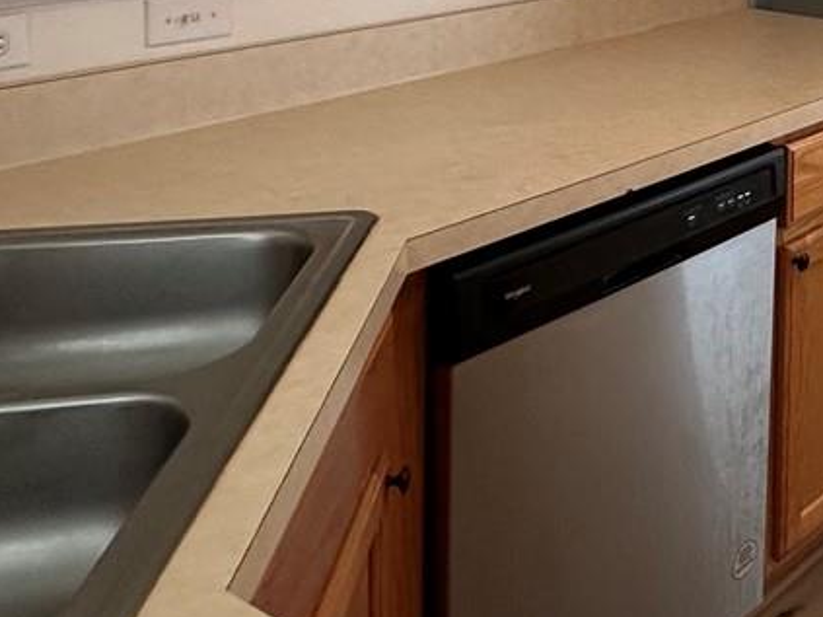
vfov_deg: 24.9
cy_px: -121
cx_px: 1053
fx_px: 1260
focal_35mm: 53
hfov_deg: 29.6
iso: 160
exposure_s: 1/60
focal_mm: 2.22
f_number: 2.2
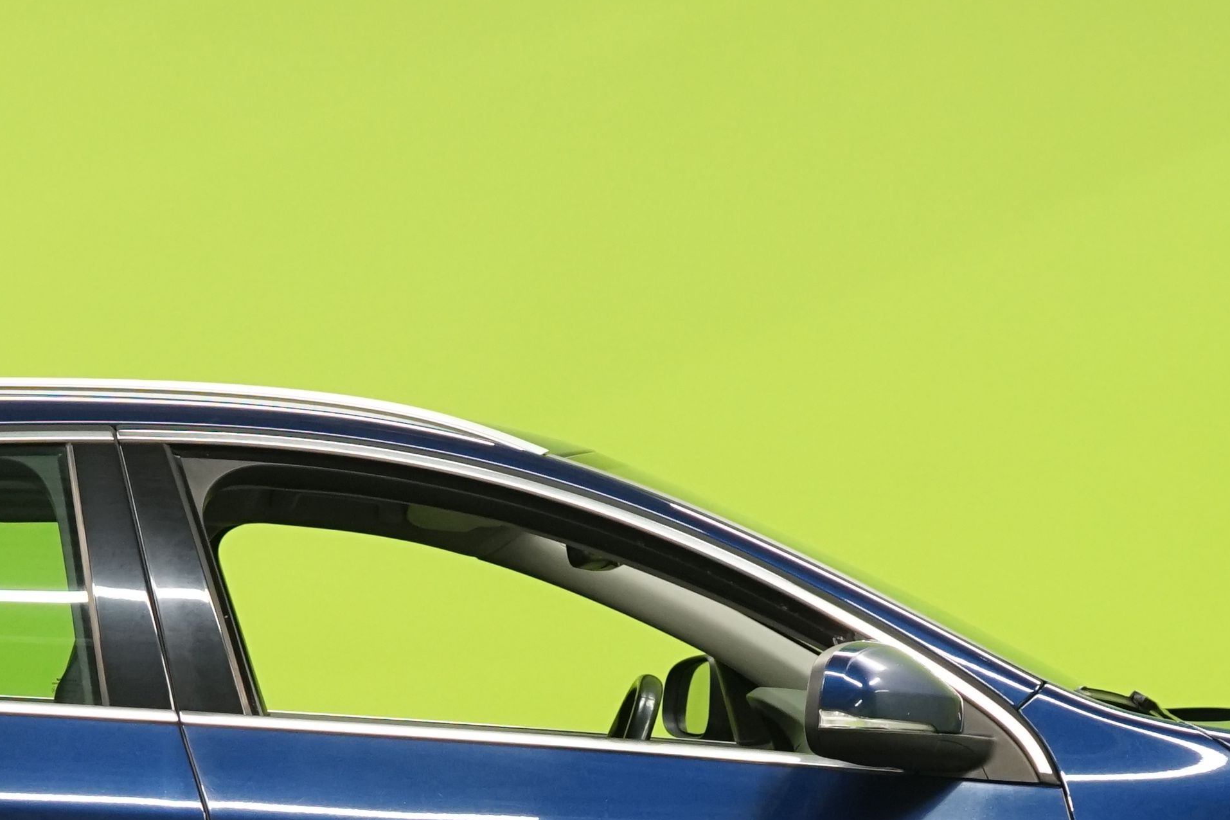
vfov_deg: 11.6
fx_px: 3963
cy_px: 981
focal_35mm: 116
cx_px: 371
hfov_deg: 17.6
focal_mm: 37
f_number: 5.6
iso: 1250
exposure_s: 1/50
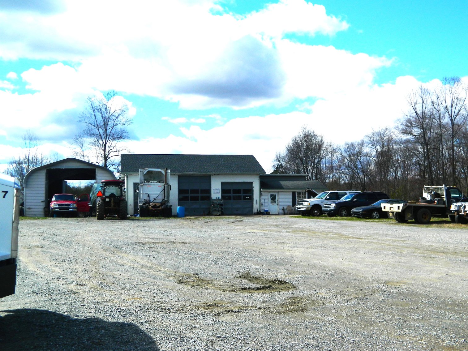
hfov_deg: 45.8
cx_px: 234
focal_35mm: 41
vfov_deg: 35.1
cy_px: 176
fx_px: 554
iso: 80
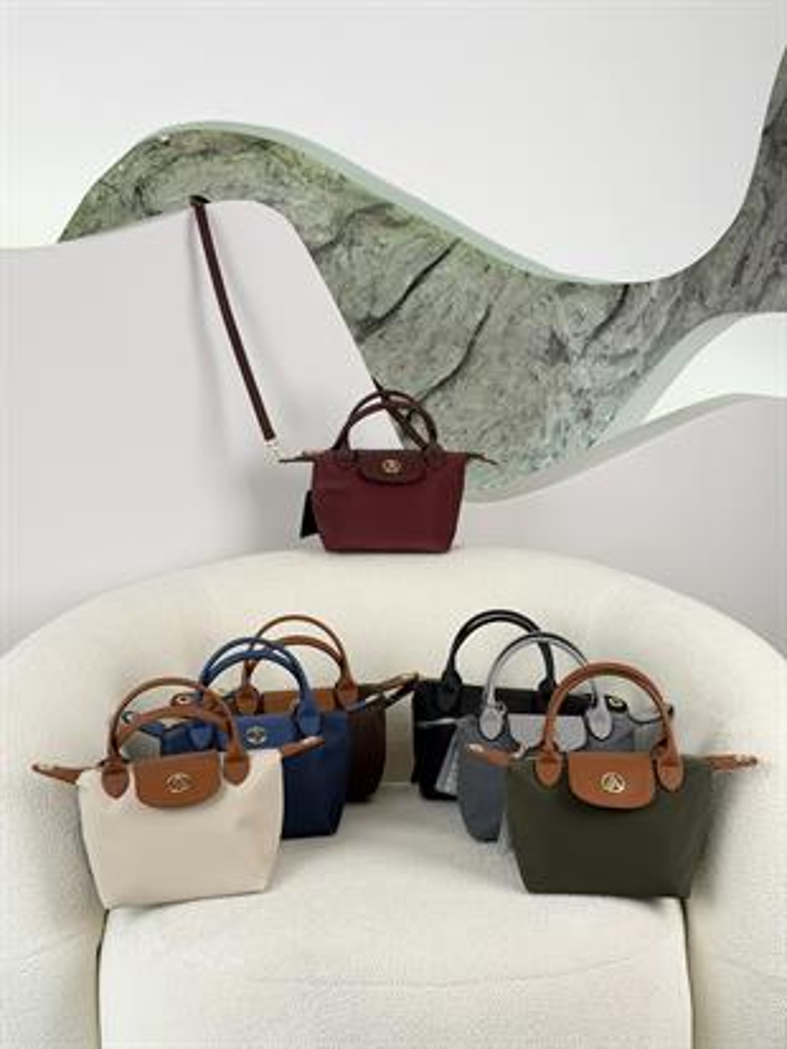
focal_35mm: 48
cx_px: 394
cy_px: 524
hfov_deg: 30.3
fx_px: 1454
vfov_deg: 39.6
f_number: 1.78
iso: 50
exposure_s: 1/216
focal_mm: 6.76
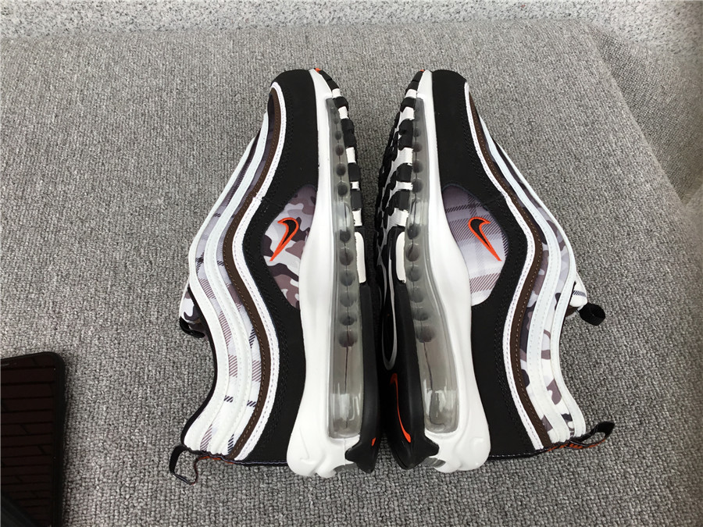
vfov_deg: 45.4
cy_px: 264
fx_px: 630
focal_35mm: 31
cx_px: 352
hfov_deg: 58.4
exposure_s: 1/100
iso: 25
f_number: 2.4
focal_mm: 3.3
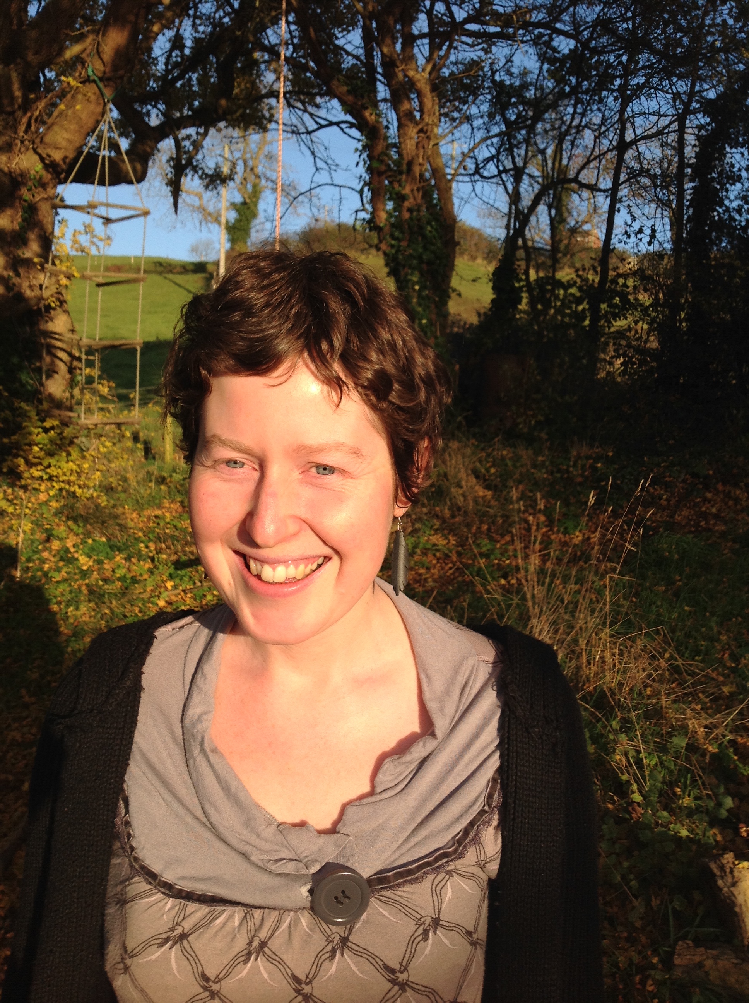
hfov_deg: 40.6
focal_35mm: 35
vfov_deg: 52.7
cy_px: 502
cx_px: 374
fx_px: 1012
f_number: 2.4
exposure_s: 1/1209
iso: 50
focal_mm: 4.28
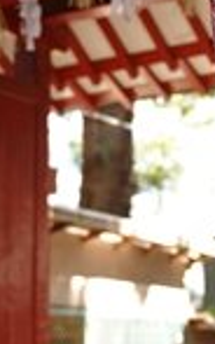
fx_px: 1049
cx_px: 150
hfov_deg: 11.7
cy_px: 22
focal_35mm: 112
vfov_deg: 18.2
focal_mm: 36
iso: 500
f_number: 2.8
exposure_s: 1/250
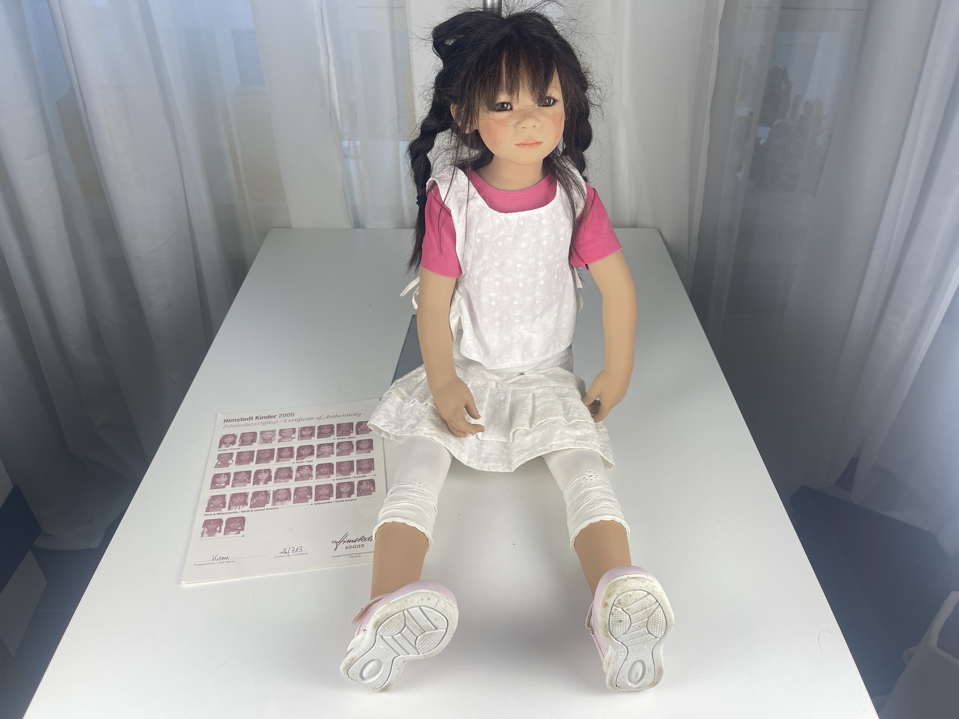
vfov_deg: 54.9
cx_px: 480
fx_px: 693
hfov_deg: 69.4
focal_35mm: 25
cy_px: 360
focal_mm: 5.1
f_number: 1.6
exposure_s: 1/107
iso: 32
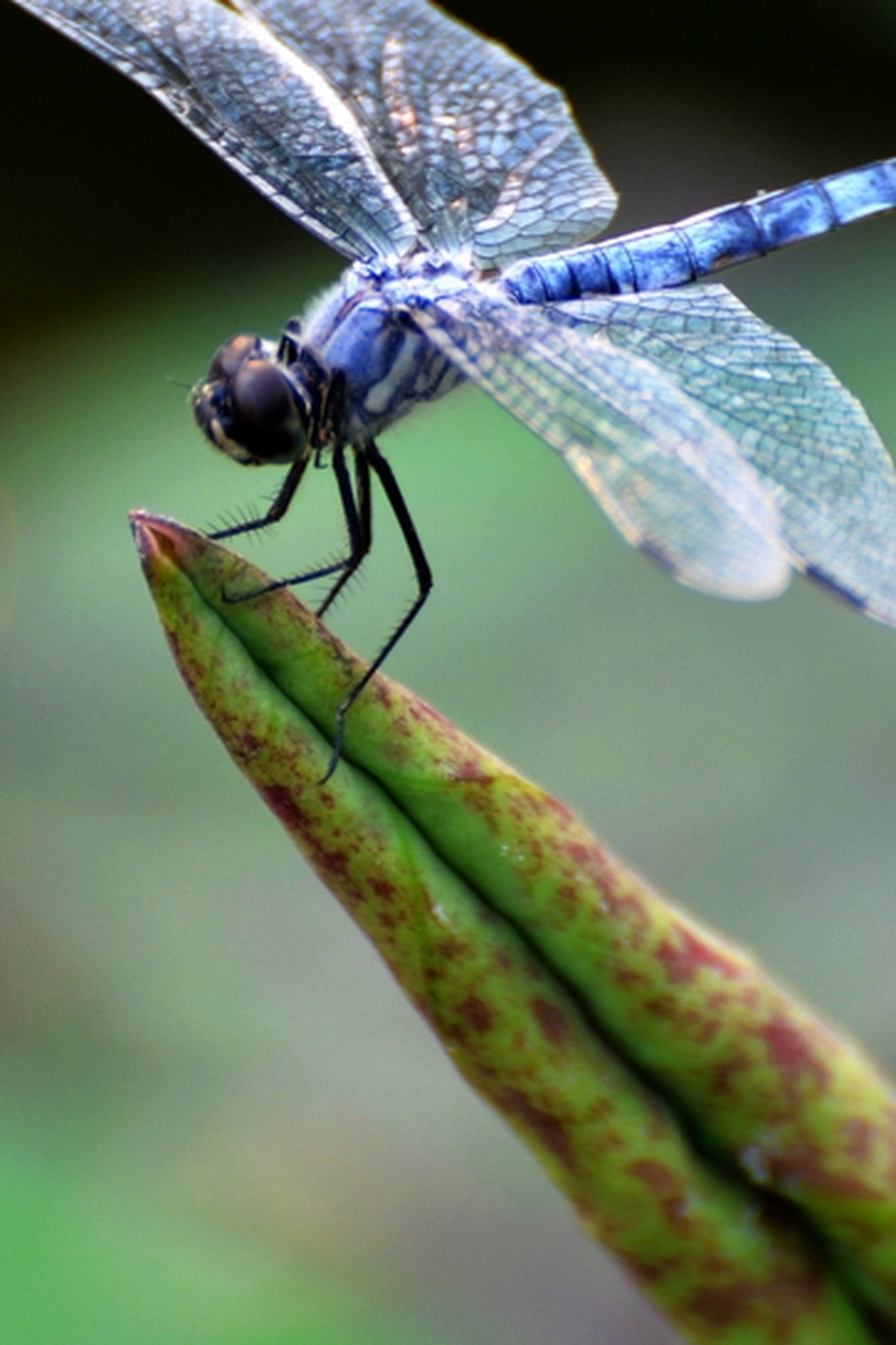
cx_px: 520
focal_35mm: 440
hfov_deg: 3.1
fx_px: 16436
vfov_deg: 4.7
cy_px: 597
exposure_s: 1/320
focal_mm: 300
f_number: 5.6
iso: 1000
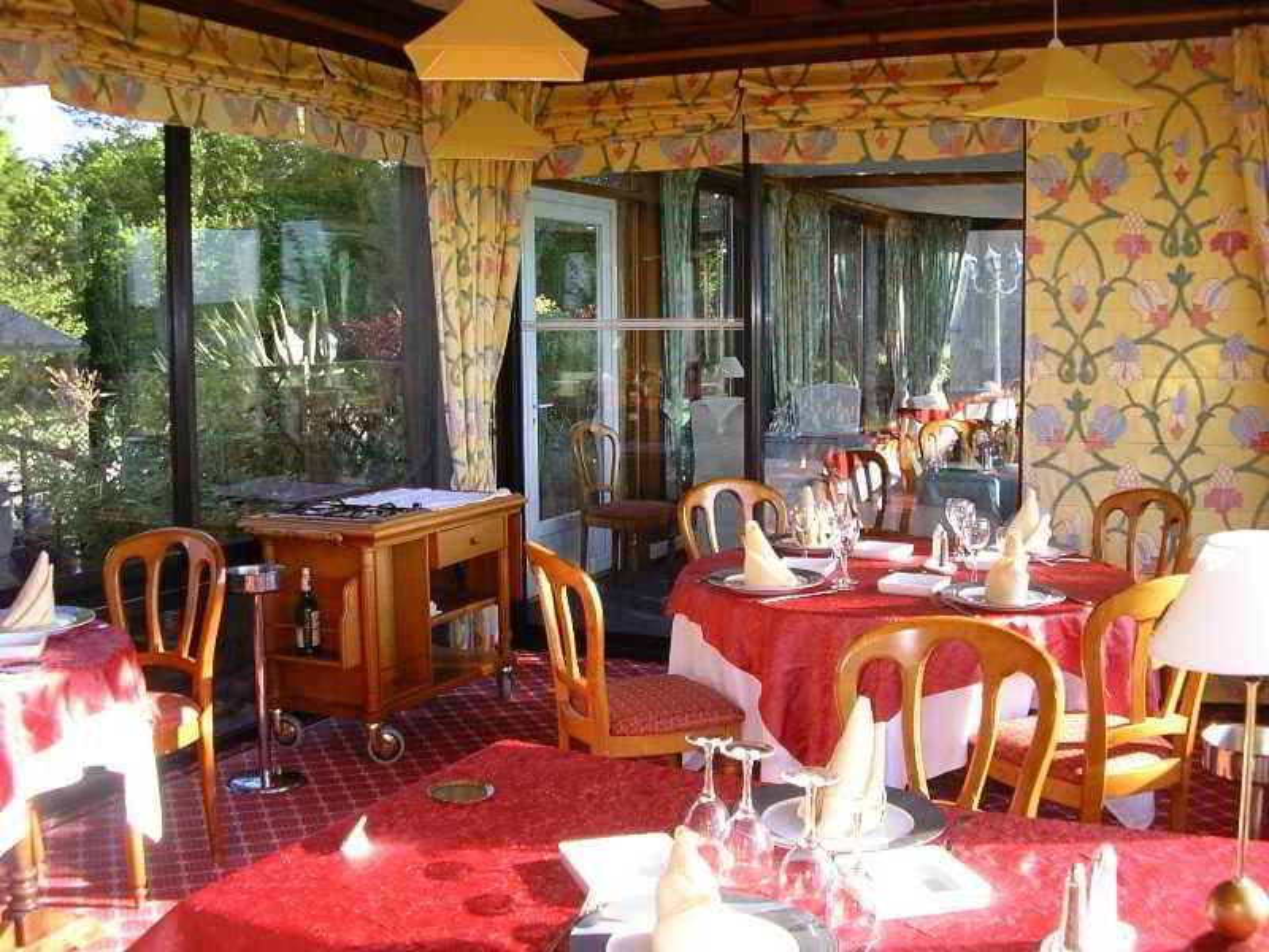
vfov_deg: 37.7
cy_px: 476
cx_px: 634
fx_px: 1393
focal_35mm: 38
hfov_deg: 49.0
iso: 64
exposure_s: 1/125
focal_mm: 5.8
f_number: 2.9
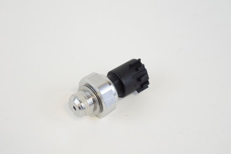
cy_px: 77
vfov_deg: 16.6
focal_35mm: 82
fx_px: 529
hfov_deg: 24.6
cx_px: 116
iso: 1250
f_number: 5.6
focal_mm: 55
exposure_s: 1/60
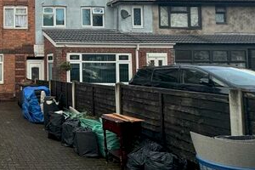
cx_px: -18
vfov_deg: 38.4
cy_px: 57
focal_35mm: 34
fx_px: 241
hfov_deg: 44.3
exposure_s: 1/252
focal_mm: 2.22
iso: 40
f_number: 2.2
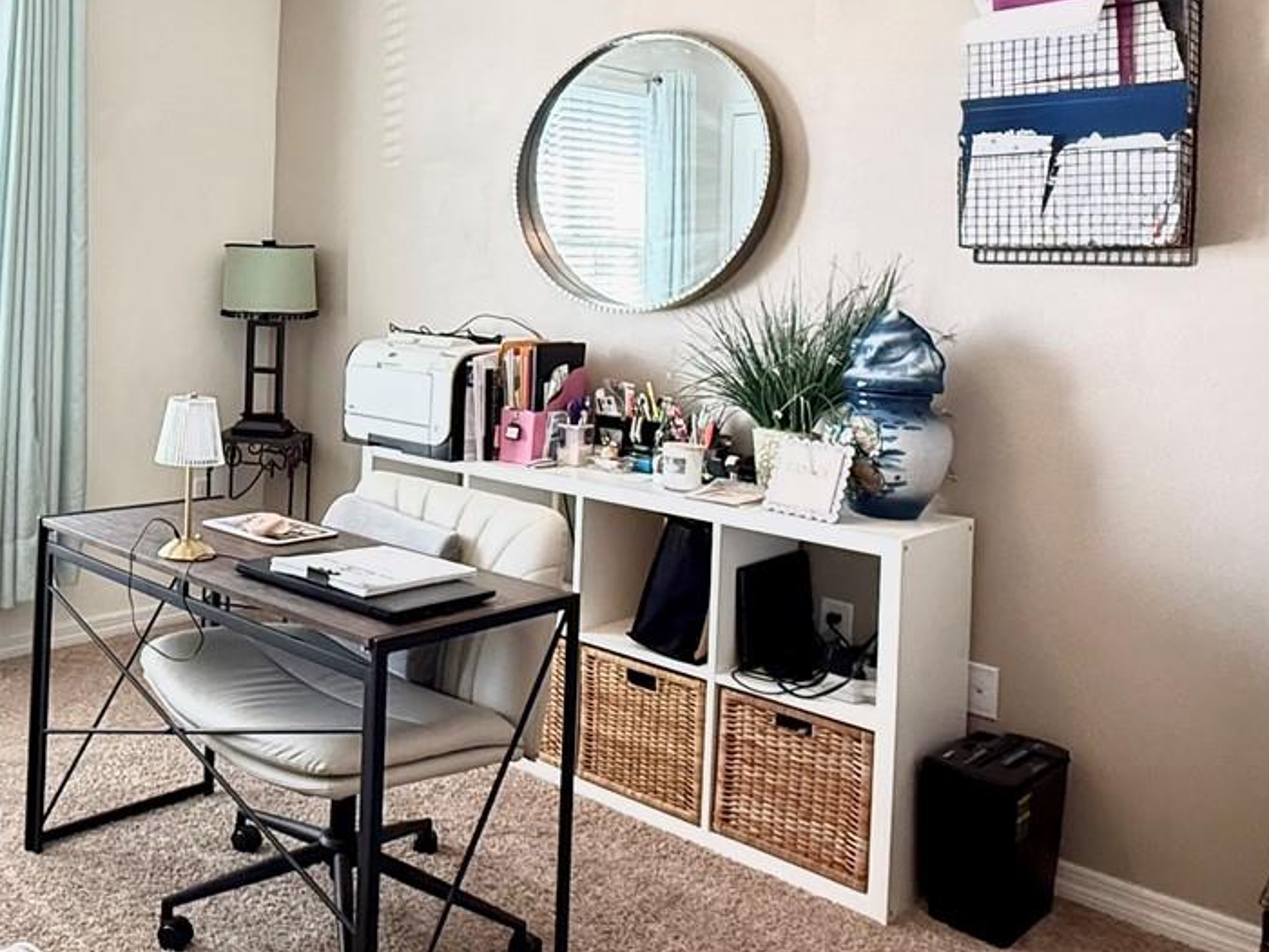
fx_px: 1173
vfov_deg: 43.3
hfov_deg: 52.7
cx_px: 232
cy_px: 287
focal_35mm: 32
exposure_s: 1/60
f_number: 2.2
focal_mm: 2.22
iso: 500
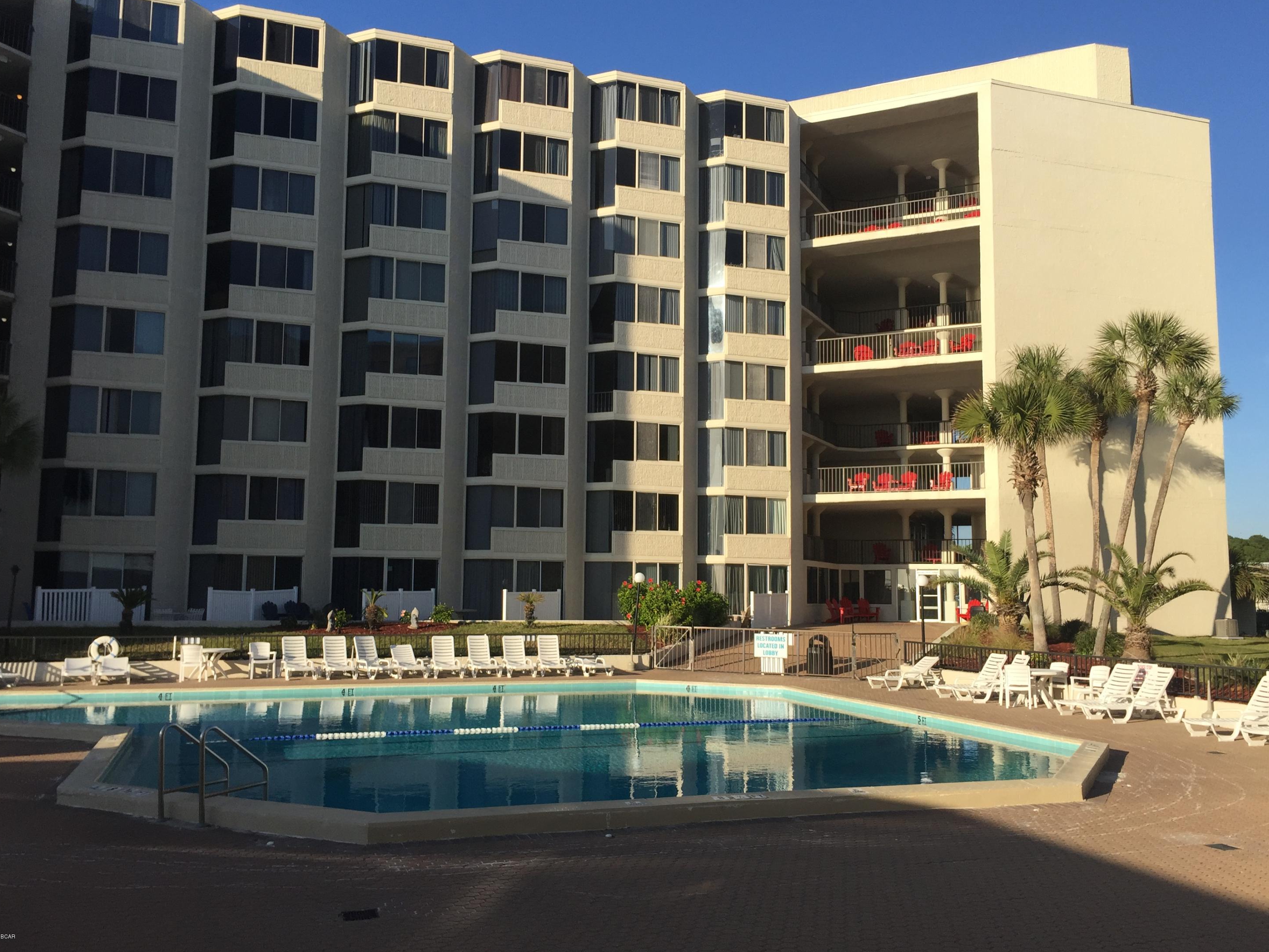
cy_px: 475
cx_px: 637
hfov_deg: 60.0
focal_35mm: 30
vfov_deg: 46.8
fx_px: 1100
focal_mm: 4.15
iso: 32
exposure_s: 1/1883
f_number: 2.2
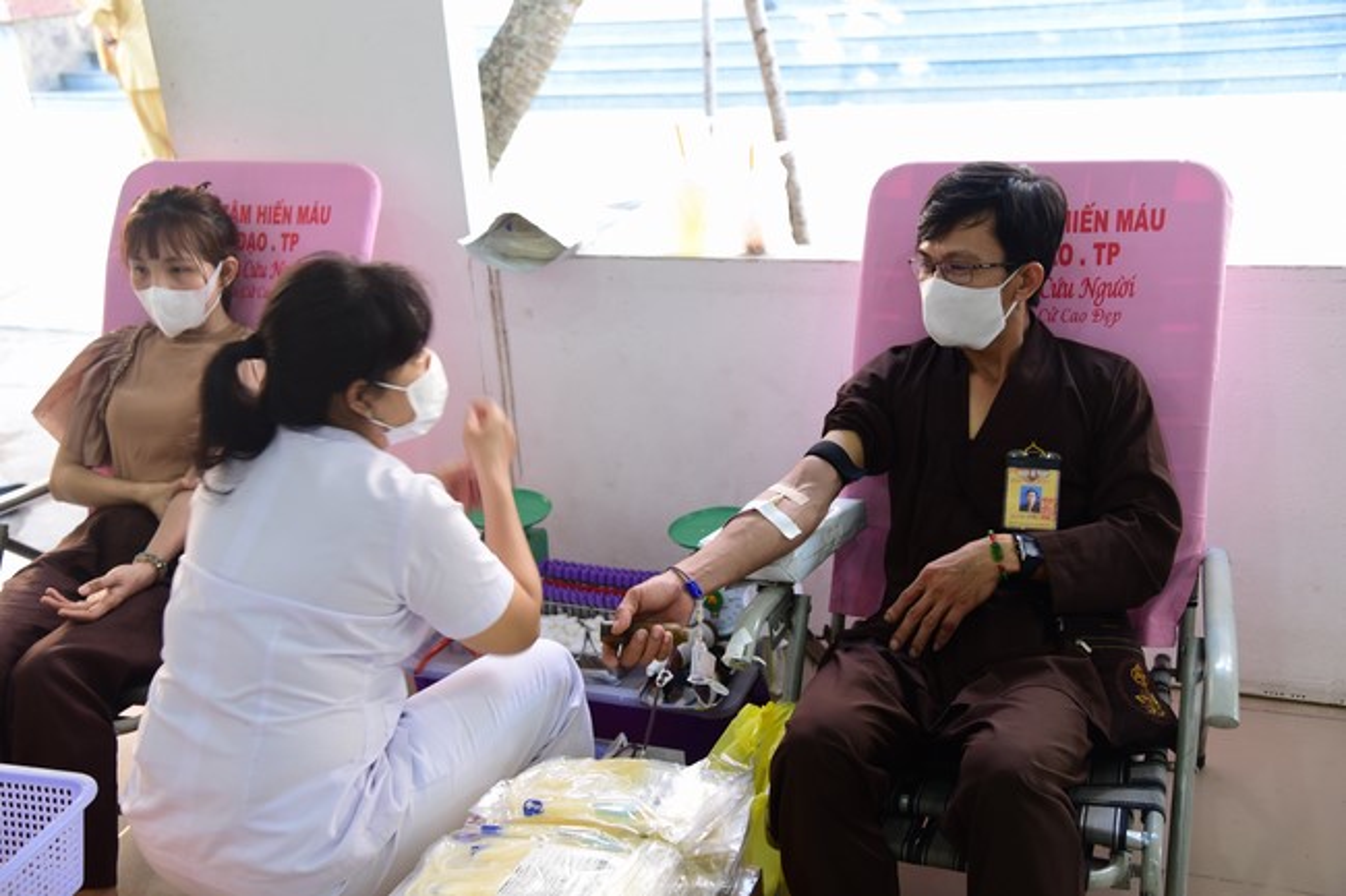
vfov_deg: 35.0
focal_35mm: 38
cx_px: 673
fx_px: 1420
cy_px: 448
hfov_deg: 50.7
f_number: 4
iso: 640
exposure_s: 1/50
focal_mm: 38
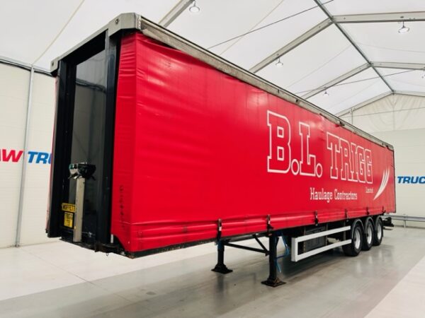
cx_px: 212
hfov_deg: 71.6
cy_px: 159
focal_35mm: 24
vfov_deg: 56.8
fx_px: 295
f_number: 1.78
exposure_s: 1/146
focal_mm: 6.86
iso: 64
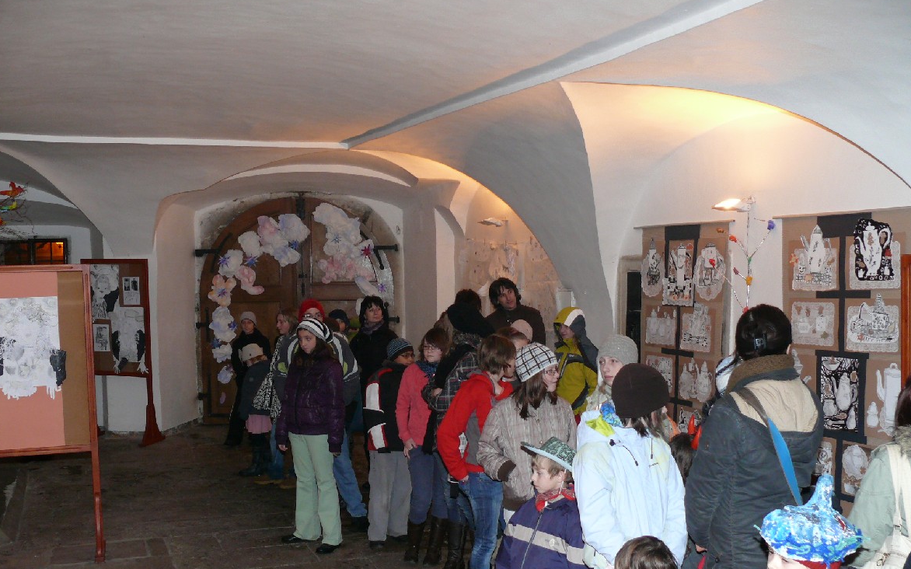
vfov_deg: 33.5
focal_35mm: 38
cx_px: 456
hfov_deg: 51.6
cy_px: 327
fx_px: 943
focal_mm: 7.4
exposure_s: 1/30
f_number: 2.8
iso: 200
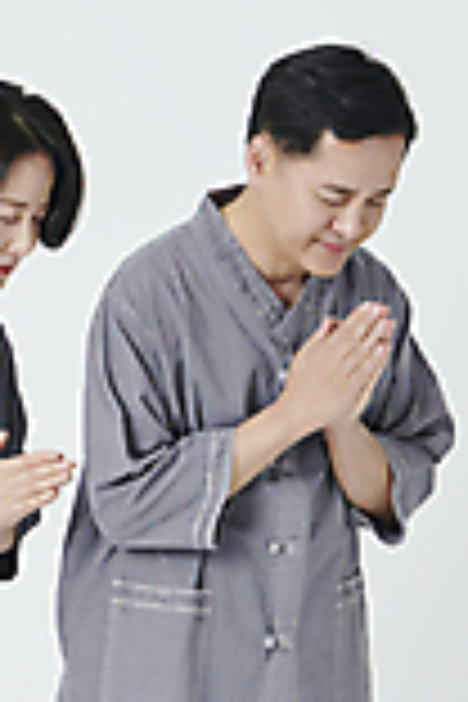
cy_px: 572
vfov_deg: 11.4
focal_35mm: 180
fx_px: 3510
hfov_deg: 7.6
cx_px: 92
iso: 80
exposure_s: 1/125
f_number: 11
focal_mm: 70
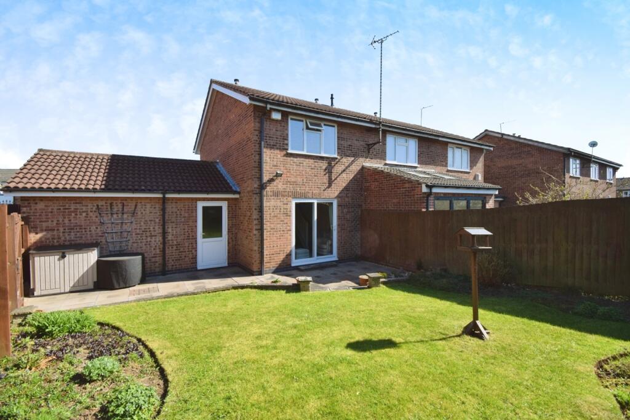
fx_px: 263
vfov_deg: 77.3
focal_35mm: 15
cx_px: 315
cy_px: 210
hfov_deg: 100.4
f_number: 6.3
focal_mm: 10
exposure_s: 1/2500
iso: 1000
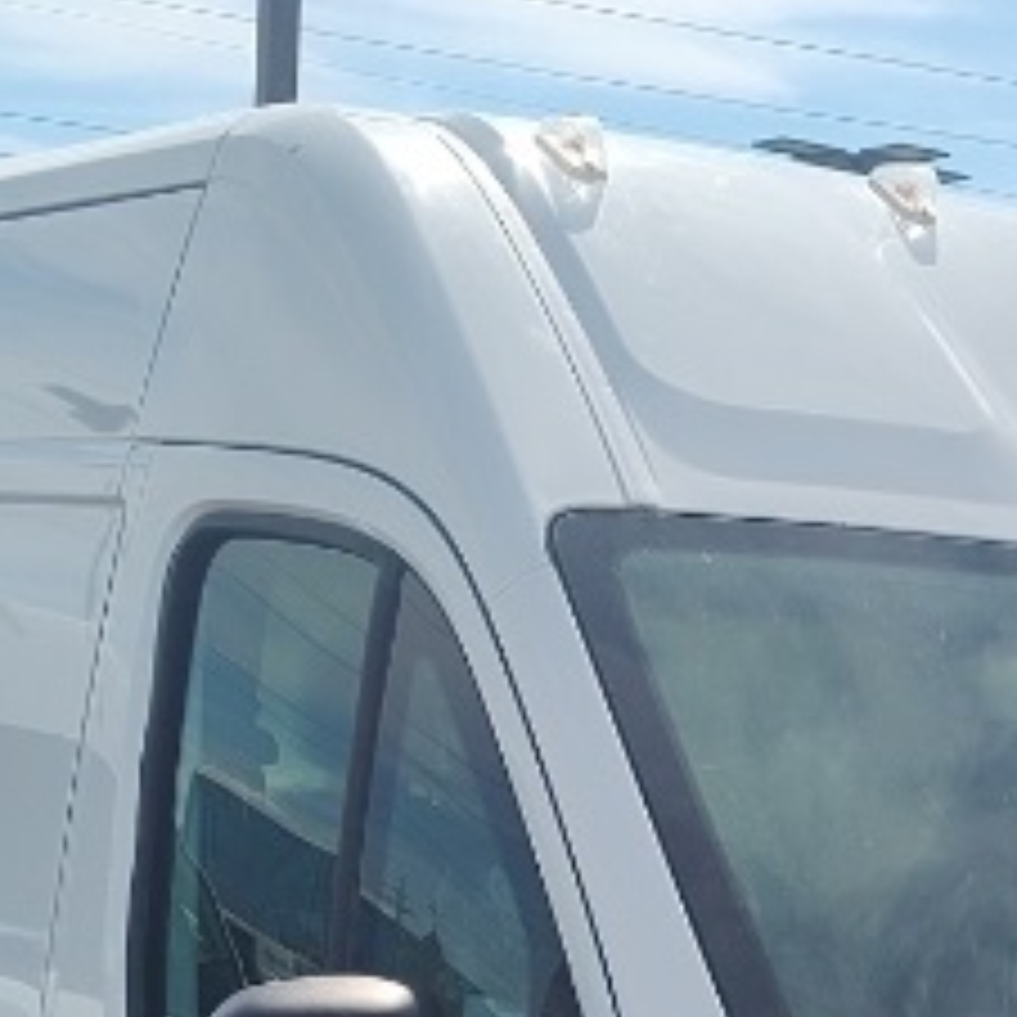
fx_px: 3058
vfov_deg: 18.4
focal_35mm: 92
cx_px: 1134
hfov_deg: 18.2
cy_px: 1004
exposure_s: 1/4275
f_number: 1.8
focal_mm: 5.56
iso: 100
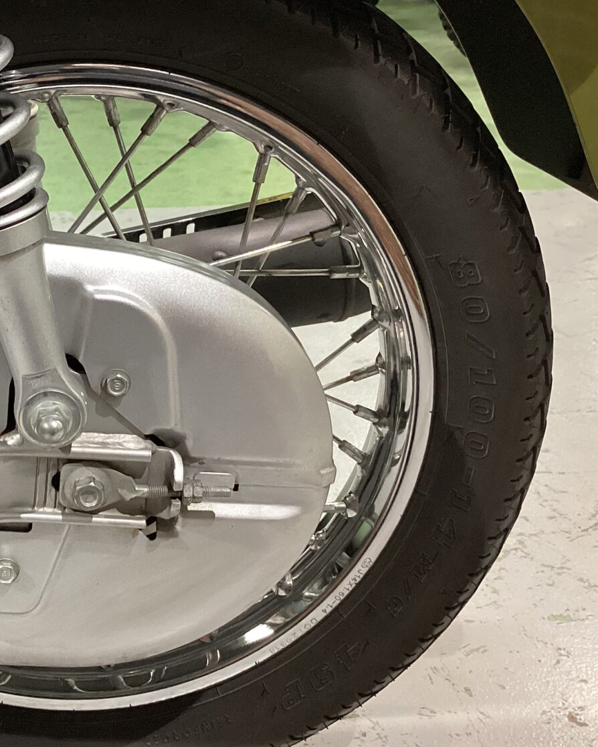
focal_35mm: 52
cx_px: 37
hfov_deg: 27.8
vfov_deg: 36.0
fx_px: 1150
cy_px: 340
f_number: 2.4
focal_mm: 3.3
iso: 200
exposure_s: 1/60
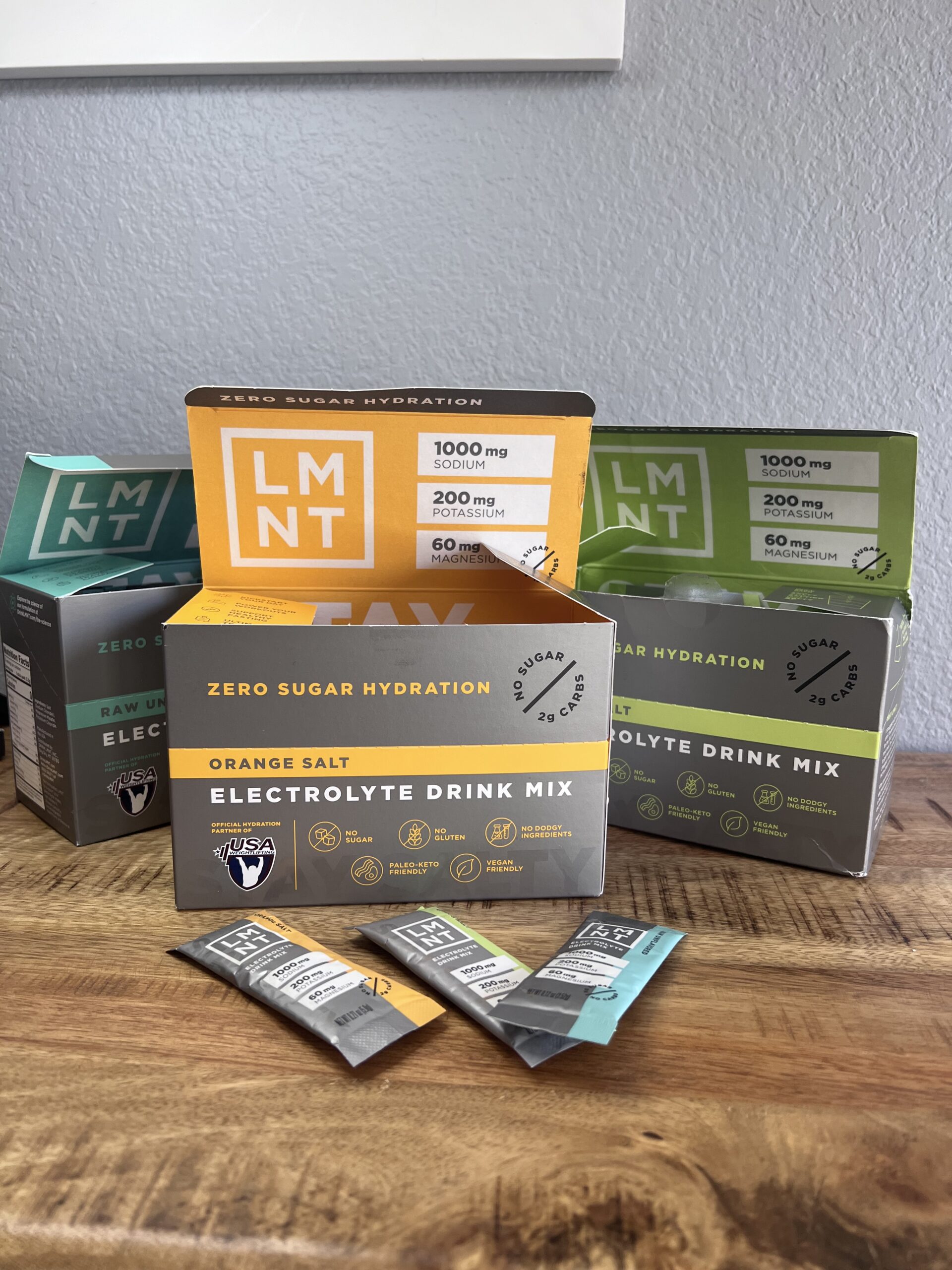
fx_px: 953
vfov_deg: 67.3
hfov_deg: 53.1
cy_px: 635
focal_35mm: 26
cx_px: 476
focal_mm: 5.7
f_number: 1.5
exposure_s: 1/121
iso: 80
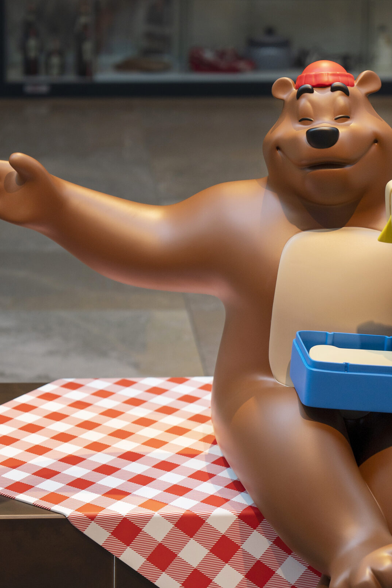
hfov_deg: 12.3
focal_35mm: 111
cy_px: 324
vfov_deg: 18.4
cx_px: 236
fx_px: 1814
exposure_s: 1/160
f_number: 2.8
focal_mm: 70
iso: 400
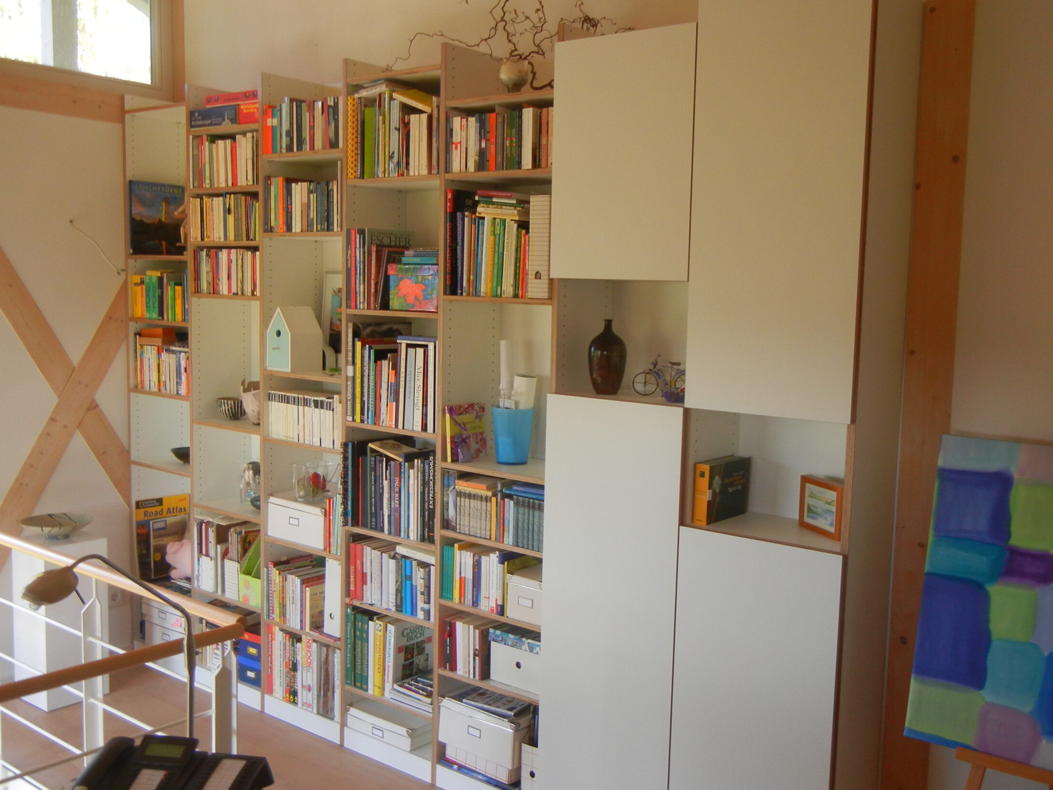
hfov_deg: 52.4
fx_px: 1065
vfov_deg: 40.7
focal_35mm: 35
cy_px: 405
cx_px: 601
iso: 160
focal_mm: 5.4
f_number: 3.5
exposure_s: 1/41
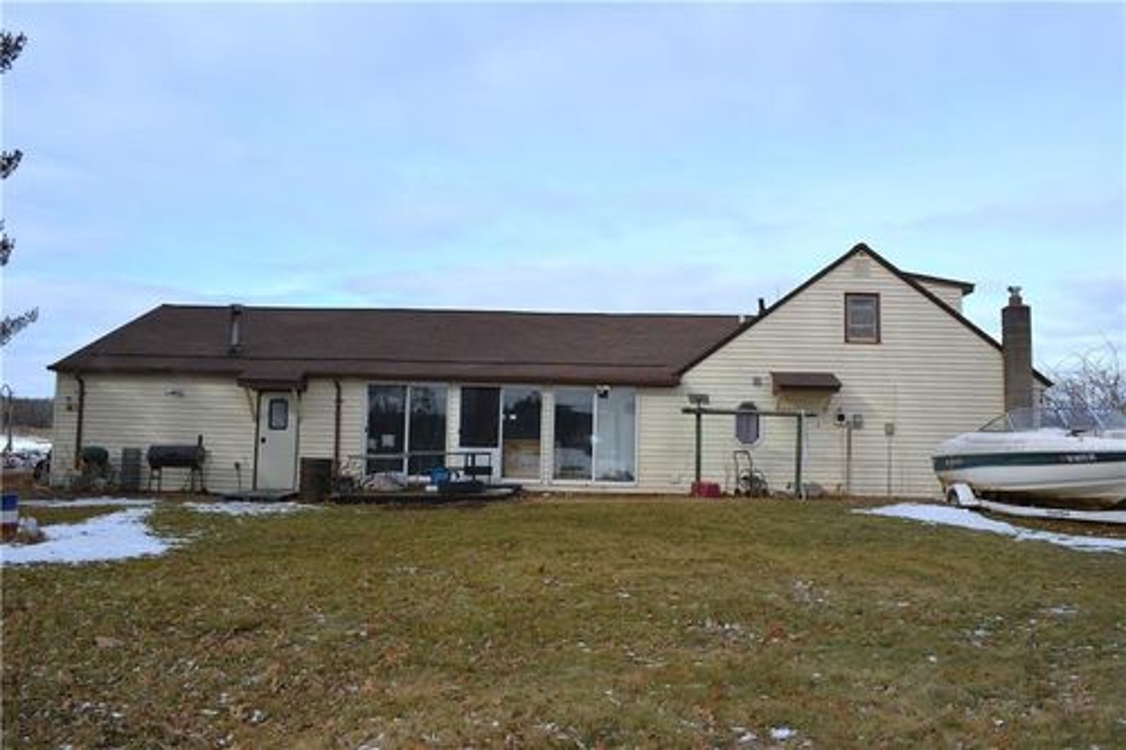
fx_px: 844
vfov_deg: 47.9
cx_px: 563
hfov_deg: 67.4
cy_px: 375
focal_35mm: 27
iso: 100
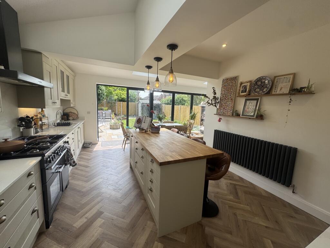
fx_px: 133
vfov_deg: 85.7
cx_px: 165
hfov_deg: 102.1
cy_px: 124
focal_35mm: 14
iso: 40
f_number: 2.2
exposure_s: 1/388
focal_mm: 2.22
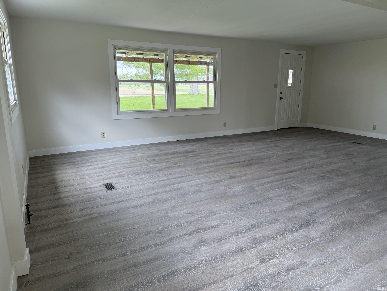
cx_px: 194
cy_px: 146
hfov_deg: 71.6
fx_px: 268
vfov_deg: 56.8
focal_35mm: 24
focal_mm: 6.76
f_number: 1.78
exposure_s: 1/301
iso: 100
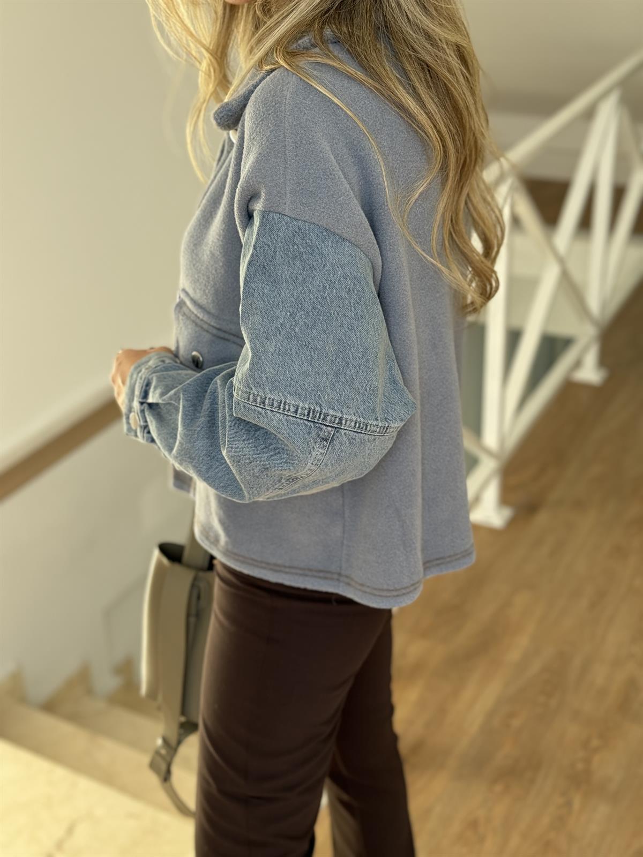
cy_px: 428
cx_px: 322
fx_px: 1189
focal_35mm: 48
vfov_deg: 39.7
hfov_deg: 30.3
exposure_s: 1/315
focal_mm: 6.76
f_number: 1.78
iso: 64
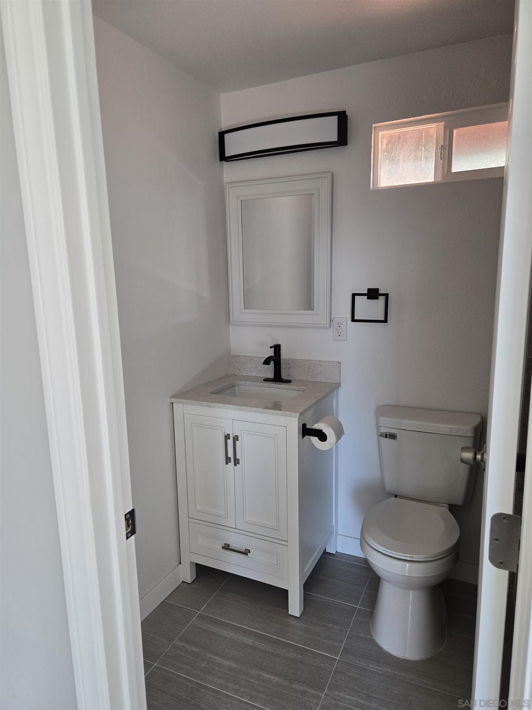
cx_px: 266
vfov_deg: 73.9
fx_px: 471
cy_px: 355
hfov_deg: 58.9
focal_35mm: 23
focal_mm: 5.4
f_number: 1.8
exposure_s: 1/120
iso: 200
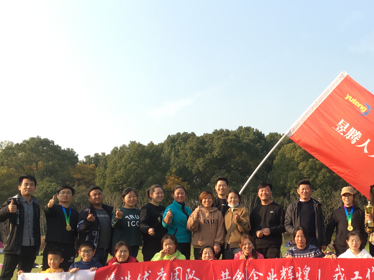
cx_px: 286
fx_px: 529
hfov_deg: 37.8
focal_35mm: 49
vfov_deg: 29.6
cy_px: 168
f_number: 2.2
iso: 25
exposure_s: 1/444
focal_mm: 4.15
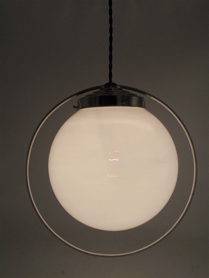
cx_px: 104
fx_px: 306
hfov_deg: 37.7
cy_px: 139
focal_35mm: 38
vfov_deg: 49.0
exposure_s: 1/320
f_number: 4.2
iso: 100
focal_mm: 6.9
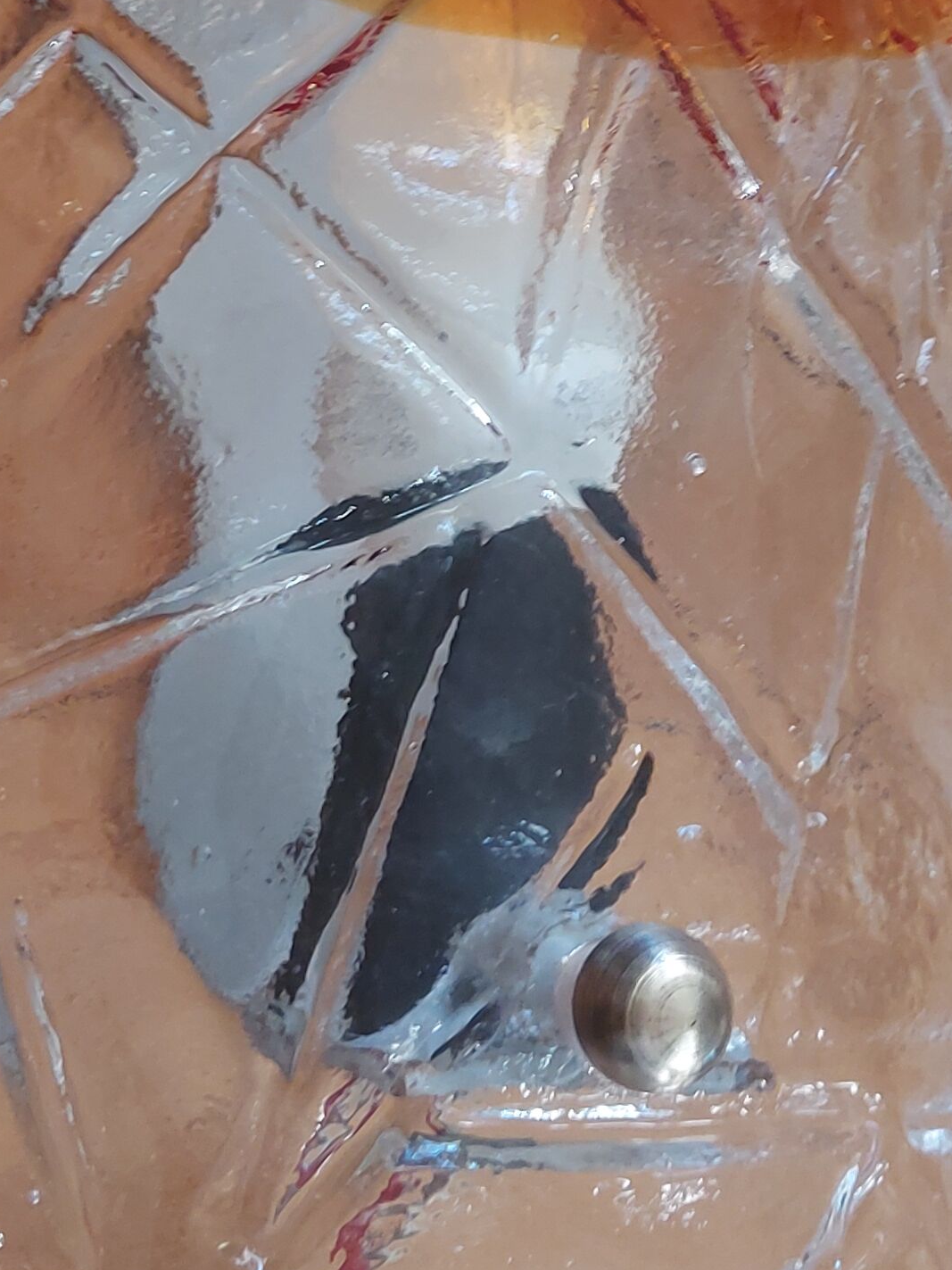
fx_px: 2861
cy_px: 43
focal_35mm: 78
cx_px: 451
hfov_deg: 18.9
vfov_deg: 24.1
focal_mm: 5.23
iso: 125
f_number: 1.8
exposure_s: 1/50
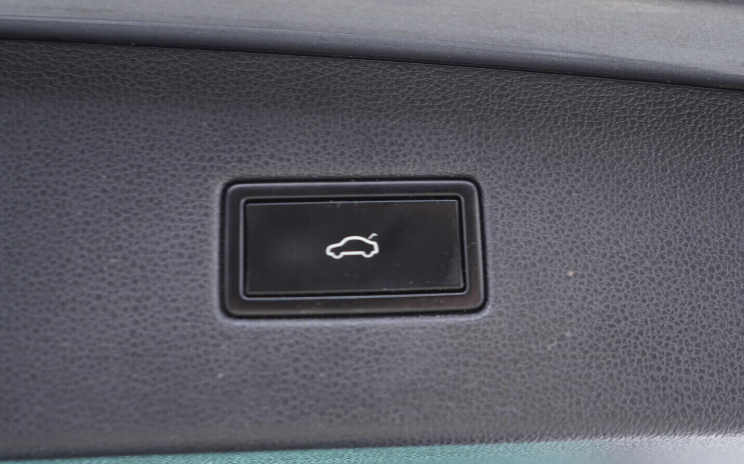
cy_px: 249
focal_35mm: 37
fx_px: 750
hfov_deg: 52.8
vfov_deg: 34.4
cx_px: 370
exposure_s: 1/40
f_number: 2.8
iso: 500
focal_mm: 24
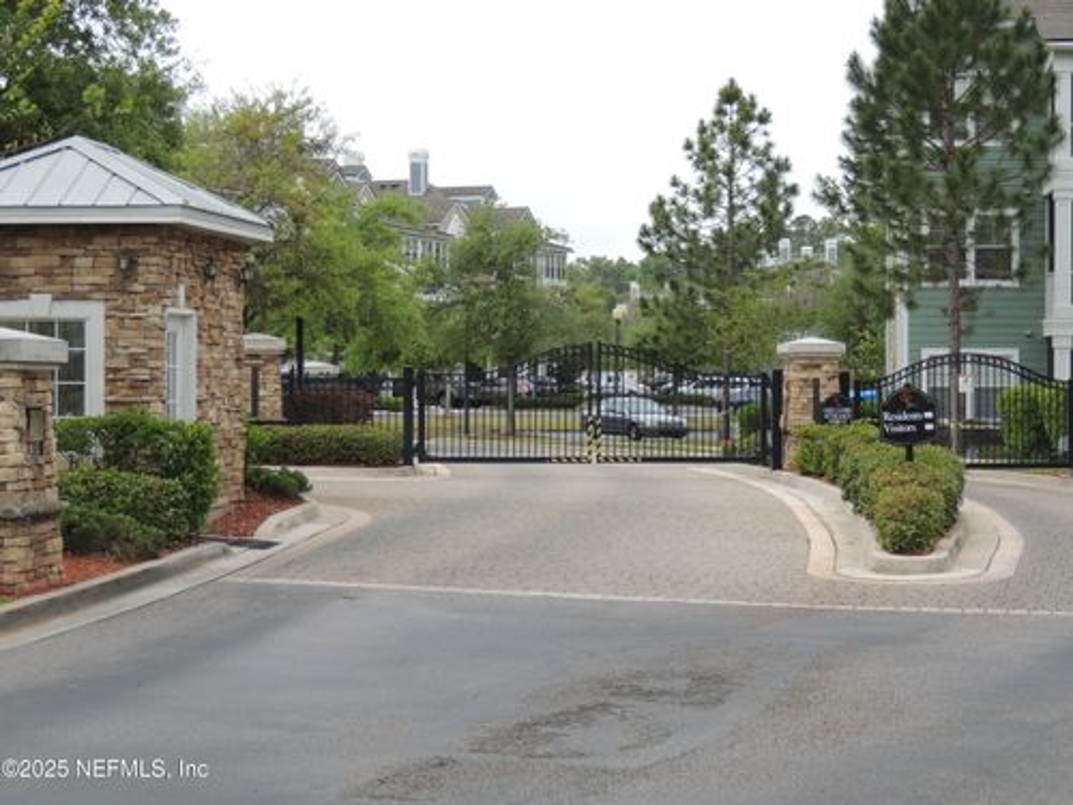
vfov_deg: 19.6
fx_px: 2325
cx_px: 536
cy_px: 402
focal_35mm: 75
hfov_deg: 26.0
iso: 125
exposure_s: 1/400
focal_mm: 13.3
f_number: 3.9
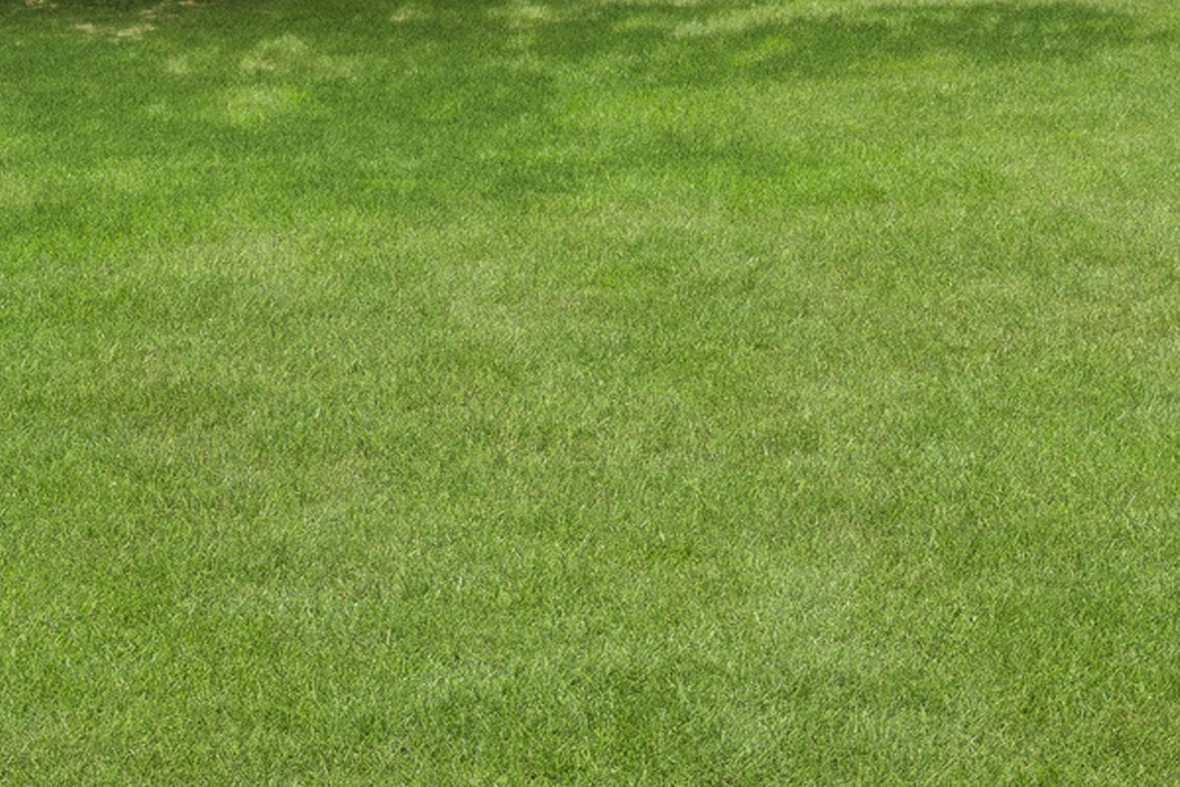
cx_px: 663
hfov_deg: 24.0
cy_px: -313
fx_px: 2779
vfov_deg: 15.2
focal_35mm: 85
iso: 100
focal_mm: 23.5
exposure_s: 1/100
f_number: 8
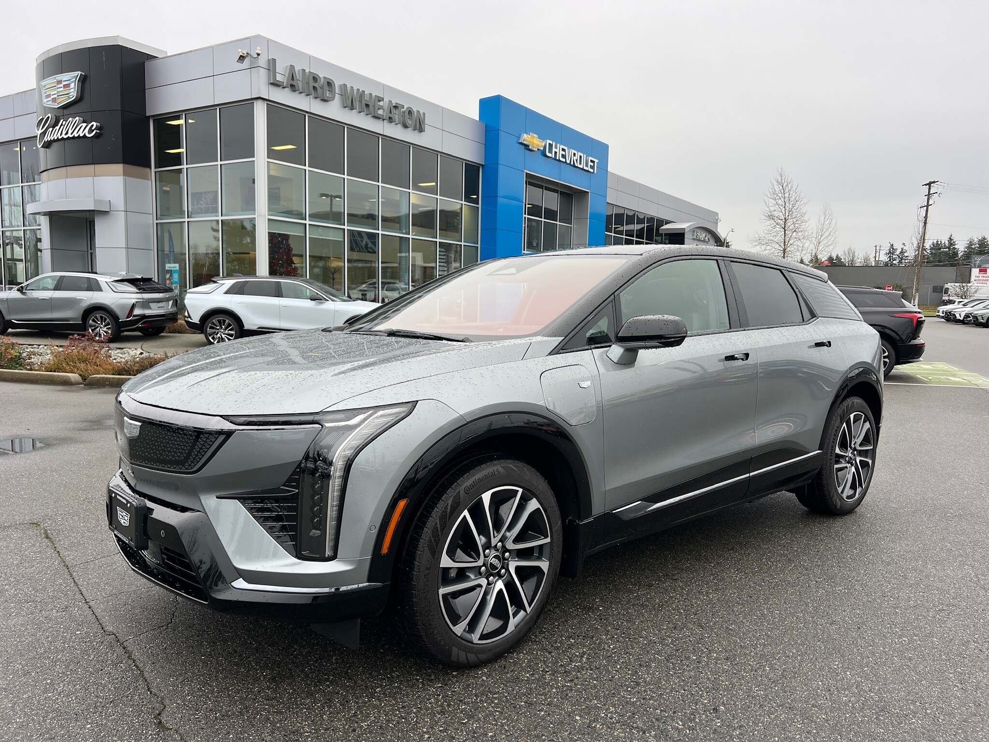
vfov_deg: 53.1
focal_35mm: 26
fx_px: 743
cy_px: 371
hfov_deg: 67.3
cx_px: 494
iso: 50
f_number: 1.5
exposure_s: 1/448
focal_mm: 5.7
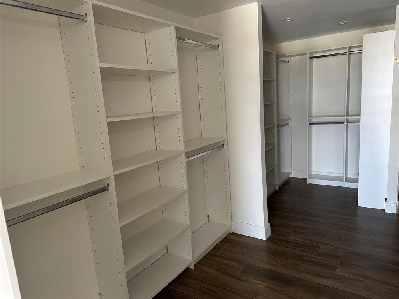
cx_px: 200
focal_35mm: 24
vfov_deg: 56.8
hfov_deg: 71.6
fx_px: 277
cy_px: 150
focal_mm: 6.86
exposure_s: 1/60
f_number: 1.78
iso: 250
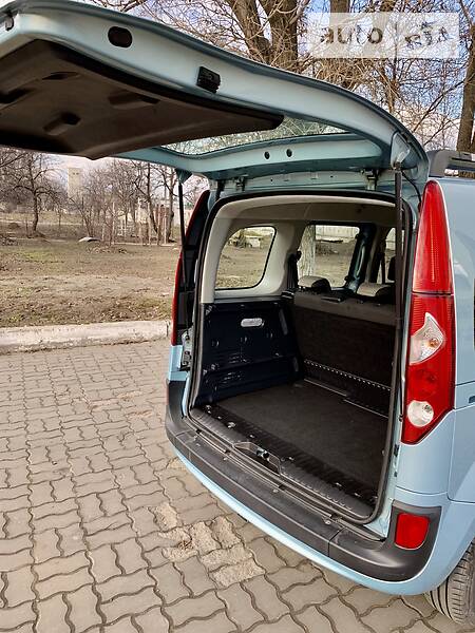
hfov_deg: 53.1
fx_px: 476
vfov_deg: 67.3
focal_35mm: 26
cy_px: 316
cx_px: 238
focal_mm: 4.2
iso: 25
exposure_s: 1/208
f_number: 1.8
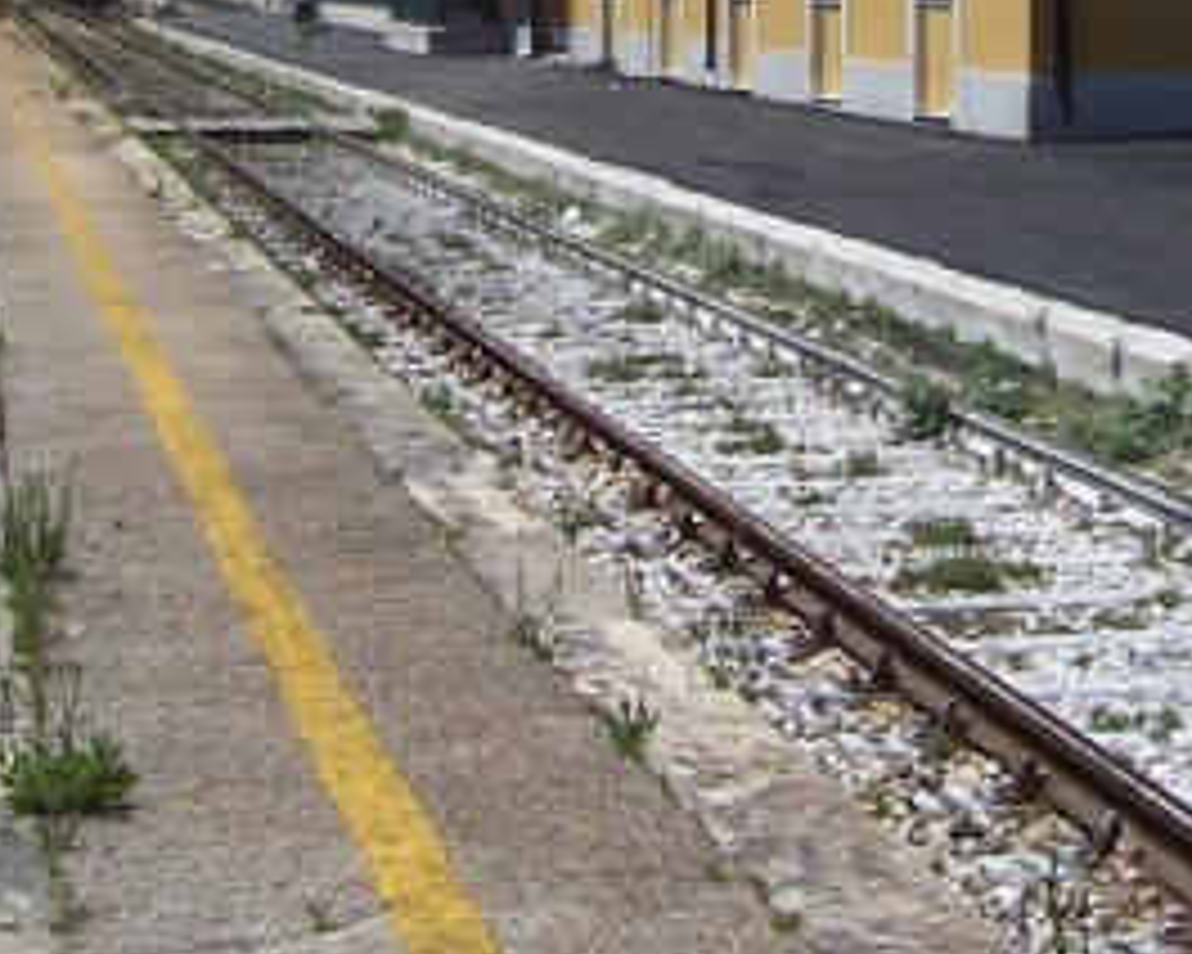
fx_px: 3528
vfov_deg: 14.9
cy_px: -144
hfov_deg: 19.1
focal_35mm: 100
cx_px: 841
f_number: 5.6
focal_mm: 5.6
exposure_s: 1/1000
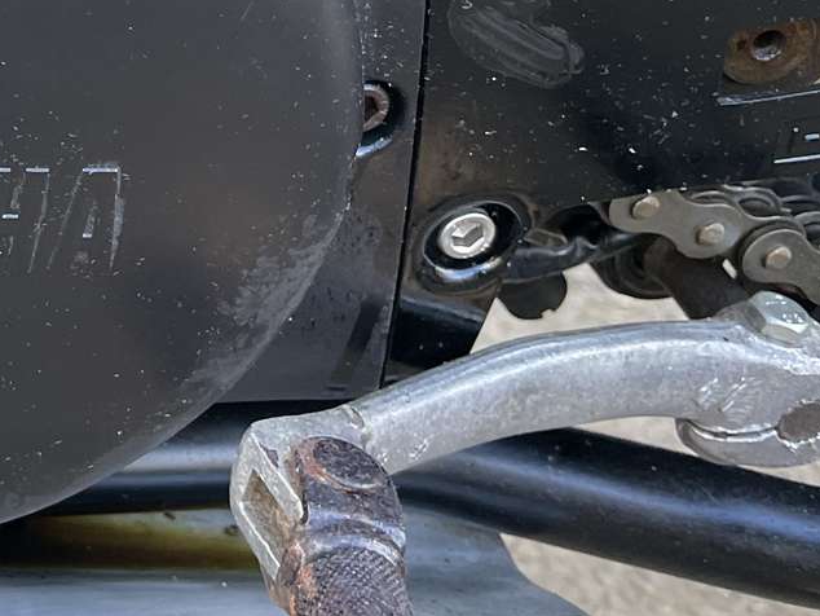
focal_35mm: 82
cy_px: -212
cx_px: -279
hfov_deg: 21.3
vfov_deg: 16.8
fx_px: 1943
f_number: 1.6
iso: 125
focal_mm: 4.2
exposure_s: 1/121
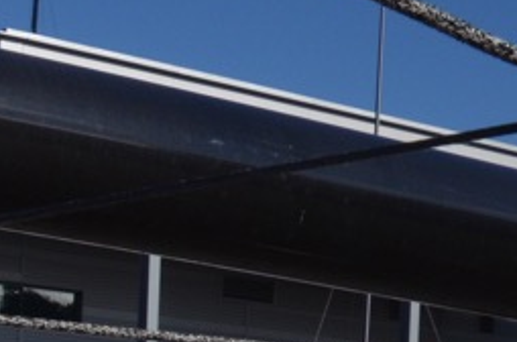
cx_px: -444
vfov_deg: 8.4
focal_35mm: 151
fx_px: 2163
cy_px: 778
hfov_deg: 12.4
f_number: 14
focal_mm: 20
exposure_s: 1/800
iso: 400
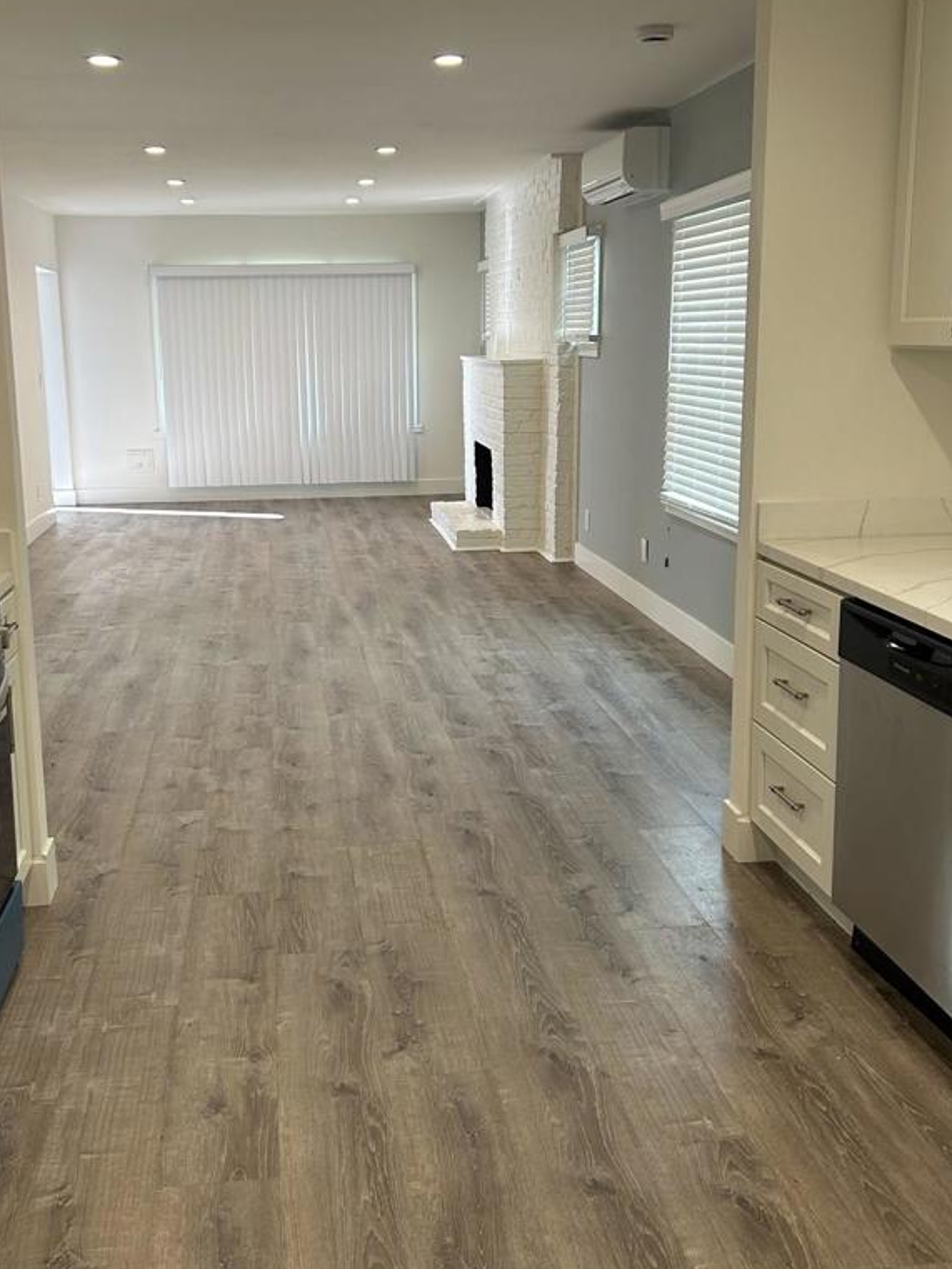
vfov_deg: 52.5
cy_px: 567
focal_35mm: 35
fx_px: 1283
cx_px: 420
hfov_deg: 40.6
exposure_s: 1/120
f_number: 1.5
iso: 100
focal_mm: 5.7
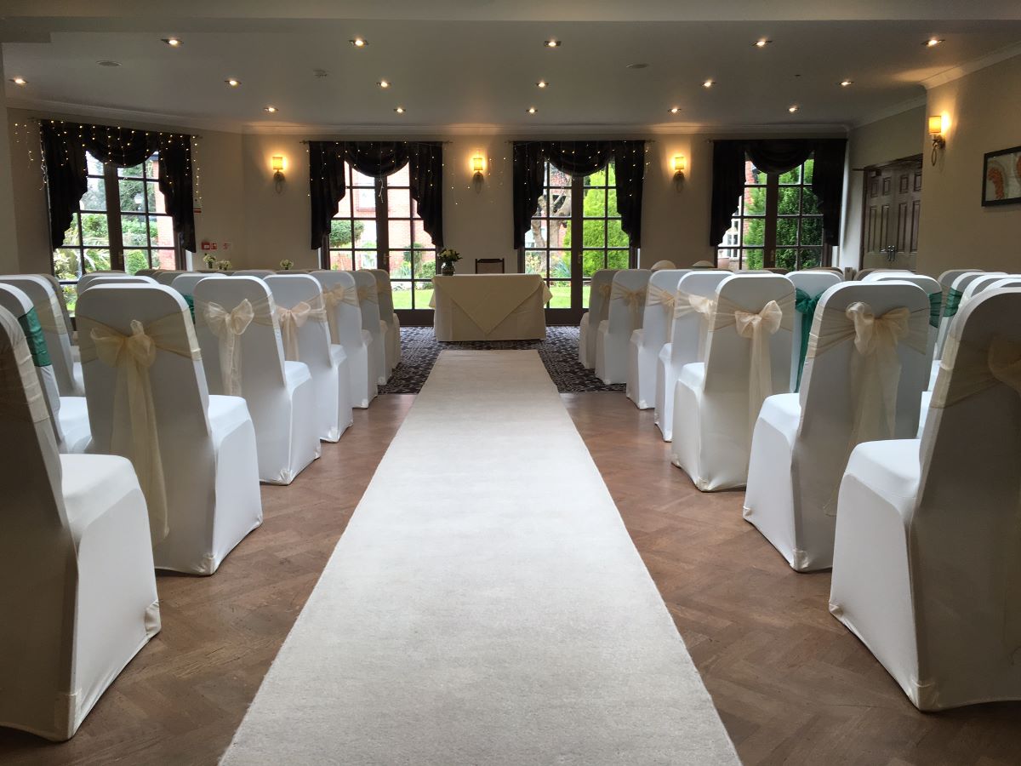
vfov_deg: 48.2
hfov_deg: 61.7
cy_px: 383
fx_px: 855
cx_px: 510
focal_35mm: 29
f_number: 2.2
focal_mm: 4.15
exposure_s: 1/50
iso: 32
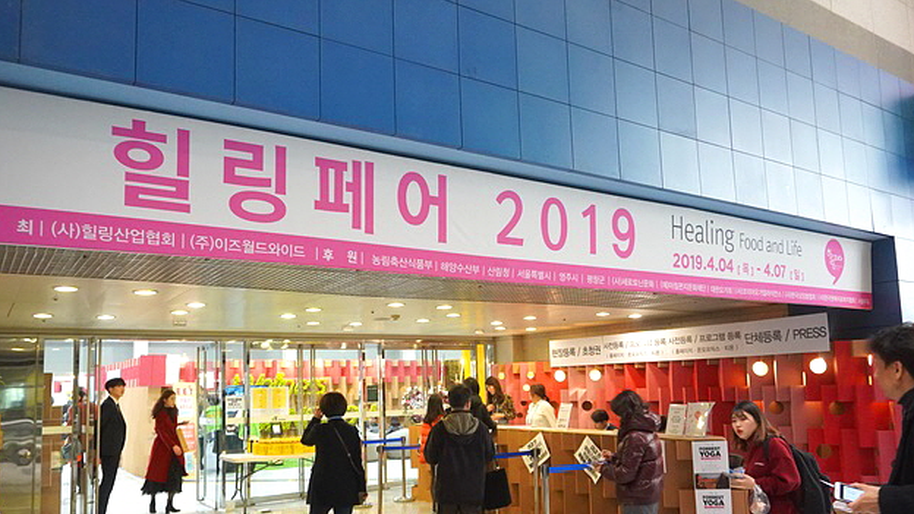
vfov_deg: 40.0
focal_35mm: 29
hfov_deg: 66.1
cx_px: 453
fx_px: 703
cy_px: 311
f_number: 4
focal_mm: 18
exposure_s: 1/160
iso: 4000
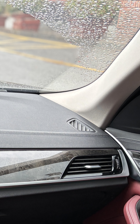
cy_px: 139
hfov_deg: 14.1
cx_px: -154
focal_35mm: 75
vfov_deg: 27.4
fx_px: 458
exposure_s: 1/81
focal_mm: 5.96
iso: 80
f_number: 1.6
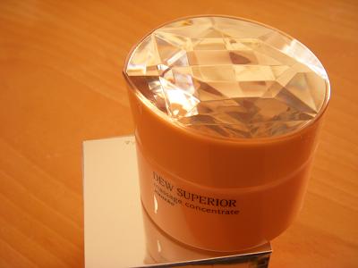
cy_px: 134
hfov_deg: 33.8
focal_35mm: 57
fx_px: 589
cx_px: 179
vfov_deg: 25.7
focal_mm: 9.4
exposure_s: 1/13
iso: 100
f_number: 3.6
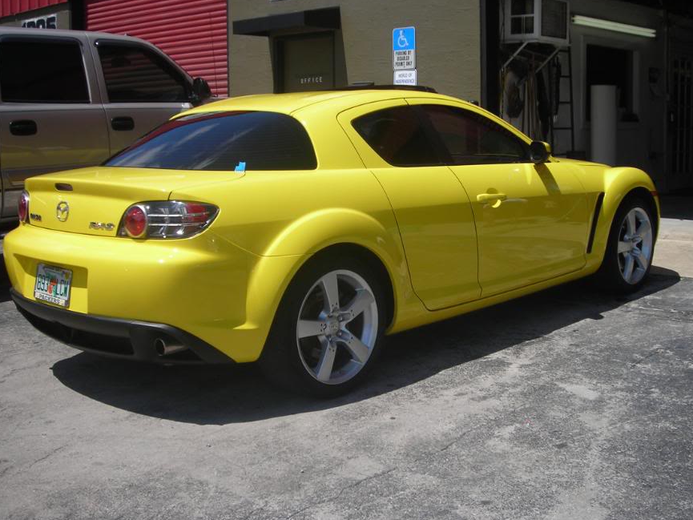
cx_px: 355
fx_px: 901
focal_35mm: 45
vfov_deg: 32.2
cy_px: 247
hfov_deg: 42.1
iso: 50
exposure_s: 1/240
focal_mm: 6.3
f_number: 6.4
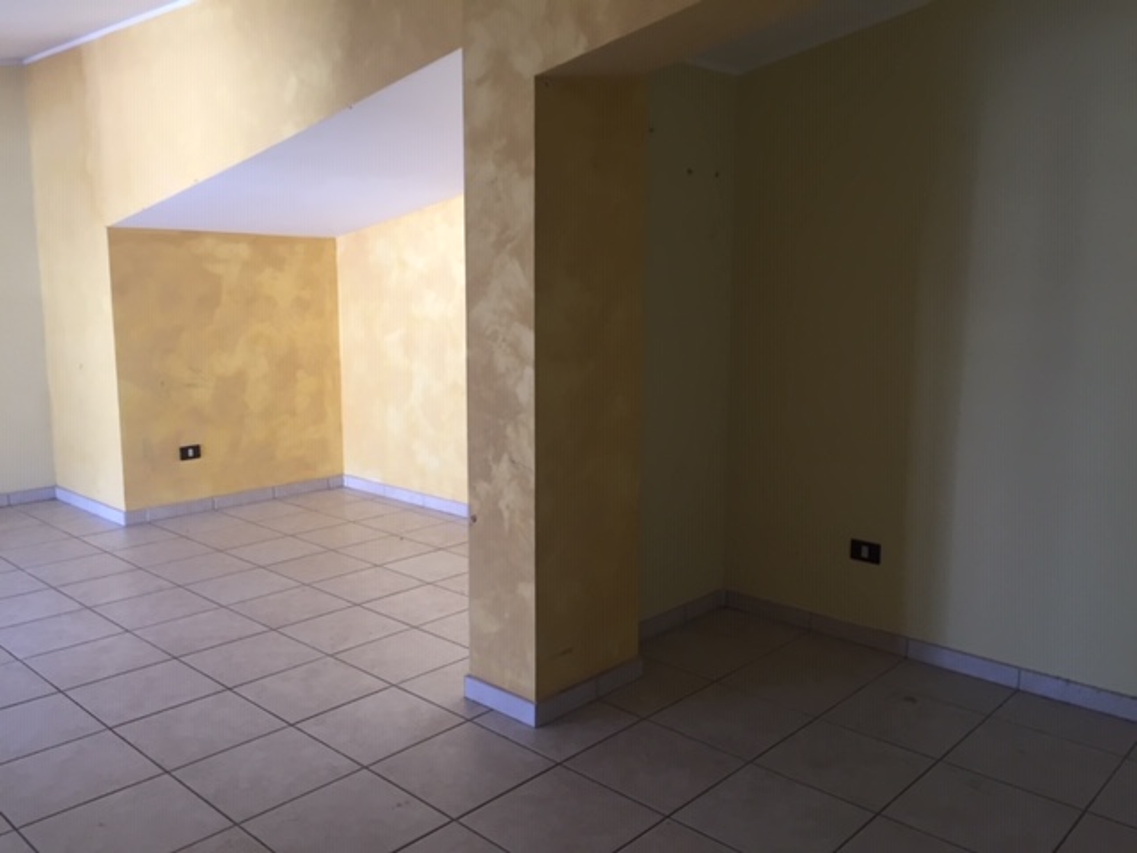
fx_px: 953
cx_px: 568
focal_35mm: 29
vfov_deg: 48.2
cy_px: 426
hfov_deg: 61.7
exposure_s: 1/33
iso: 80
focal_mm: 4.15
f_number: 2.2
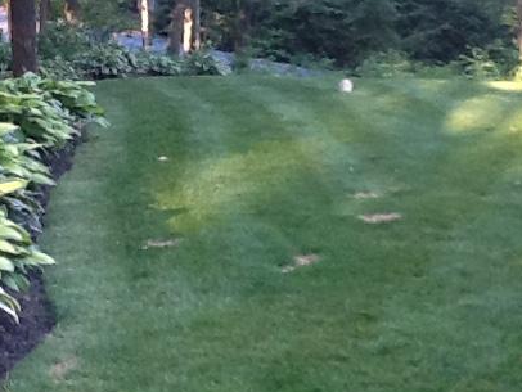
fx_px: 1569
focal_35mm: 104
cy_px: 132
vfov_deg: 14.2
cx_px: 199
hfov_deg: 18.9
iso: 50
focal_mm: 2.03
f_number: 2.4
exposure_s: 1/30
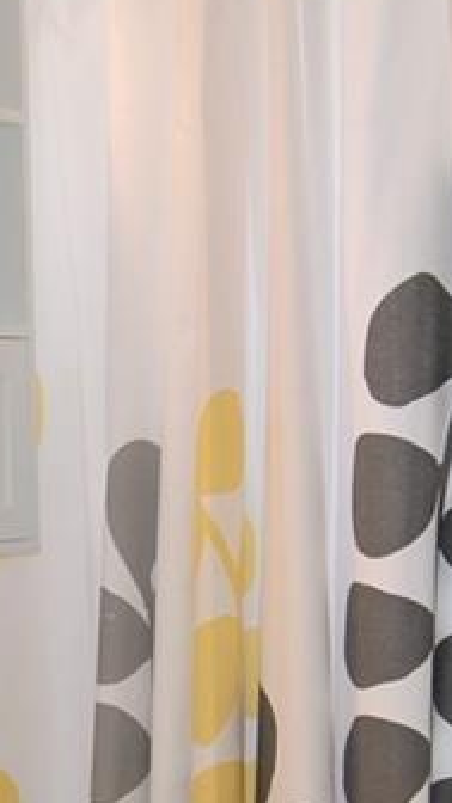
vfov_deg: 24.6
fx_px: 1832
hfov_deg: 14.0
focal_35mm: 86
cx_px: 134
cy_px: 550
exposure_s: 1/200
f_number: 3.5
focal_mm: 18
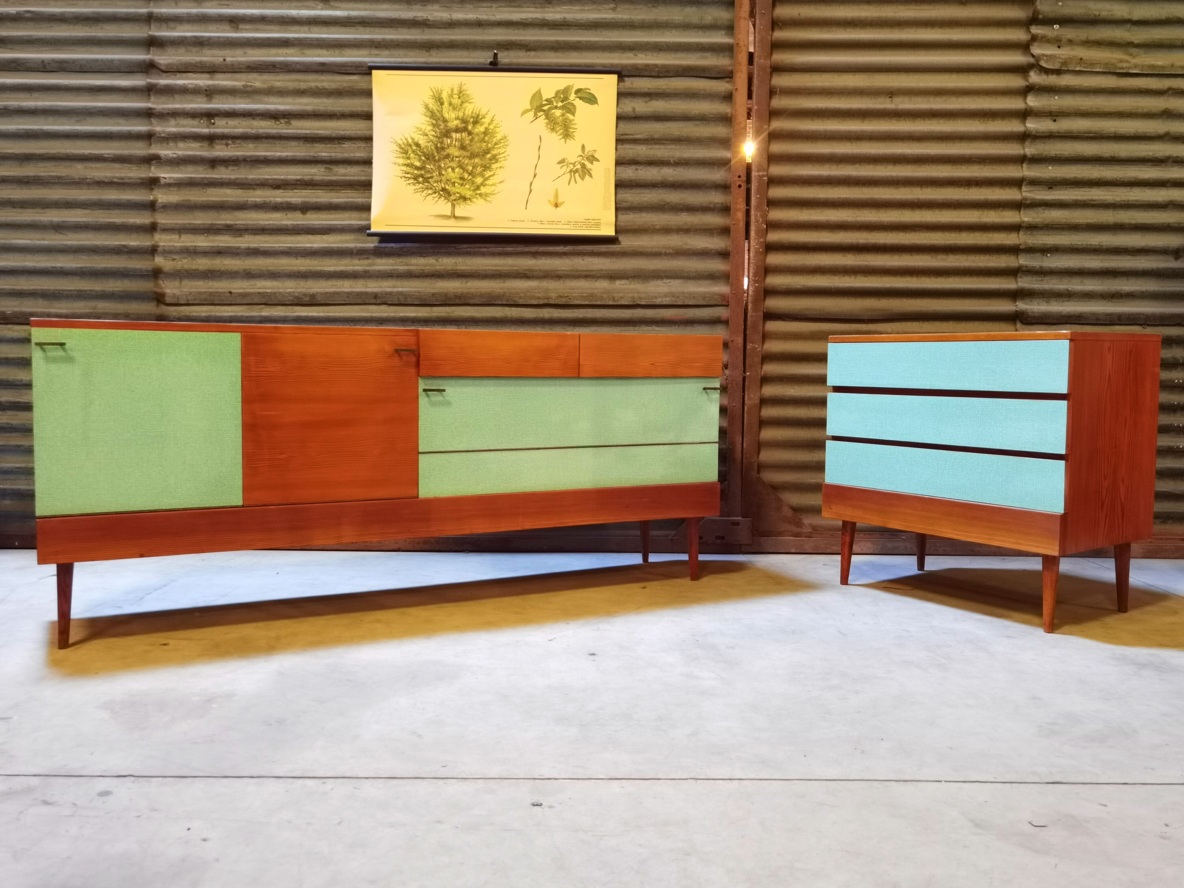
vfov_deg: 48.2
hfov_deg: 61.7
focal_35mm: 29
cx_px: 592
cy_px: 444
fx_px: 992
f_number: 1.9
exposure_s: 1/33.3
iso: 640
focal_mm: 6.71
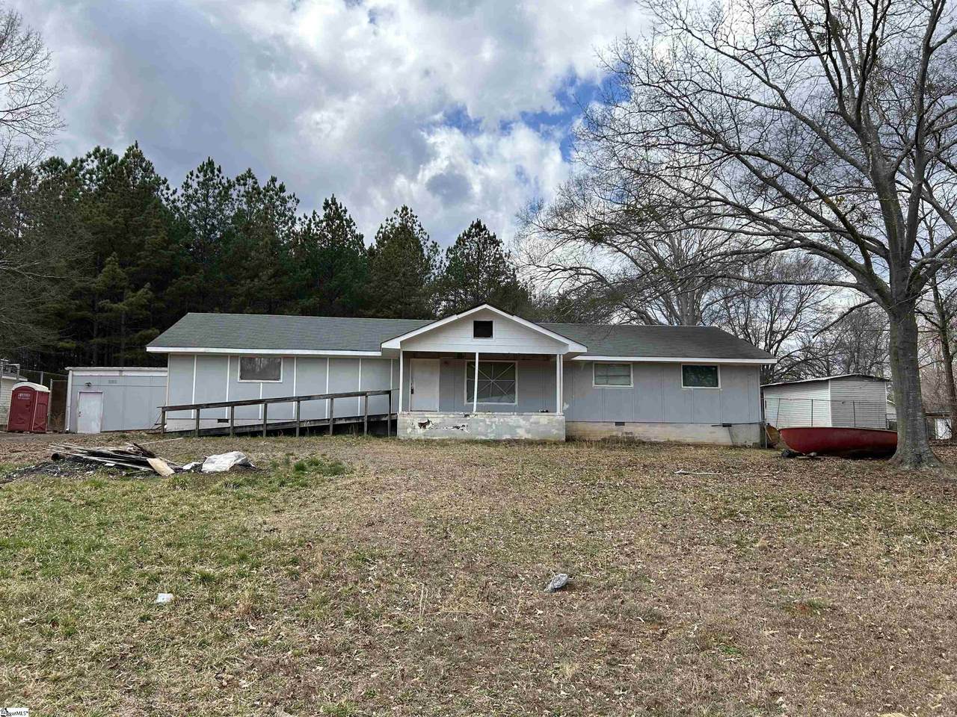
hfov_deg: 67.3
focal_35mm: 26
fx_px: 719
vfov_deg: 53.1
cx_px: 478
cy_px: 358
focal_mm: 5.7
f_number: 1.5
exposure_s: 1/2571
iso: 50
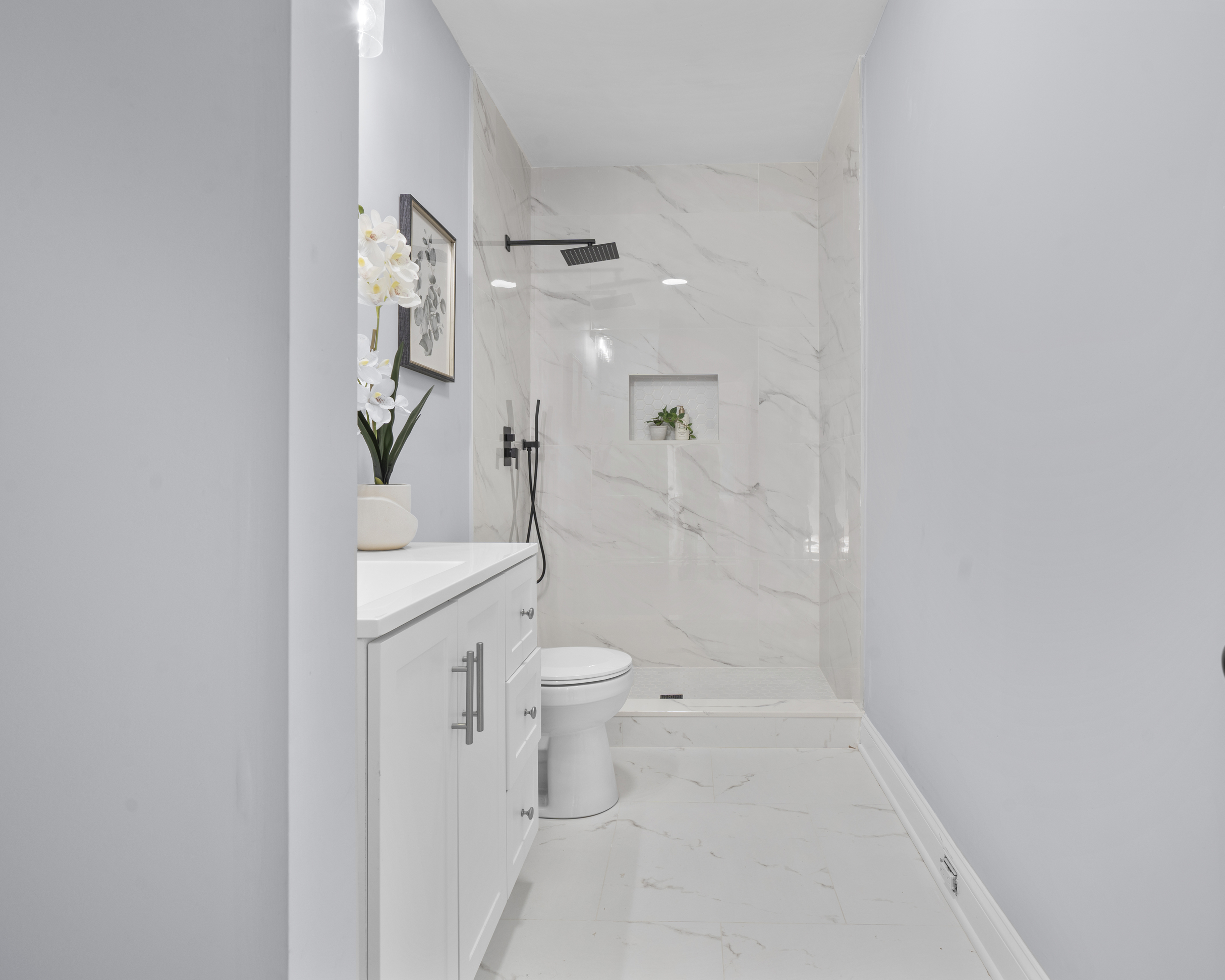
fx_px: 689
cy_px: 475
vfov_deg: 70.8
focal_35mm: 19
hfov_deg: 83.0
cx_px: 674
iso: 200
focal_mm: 16
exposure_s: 1/1.25
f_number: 9
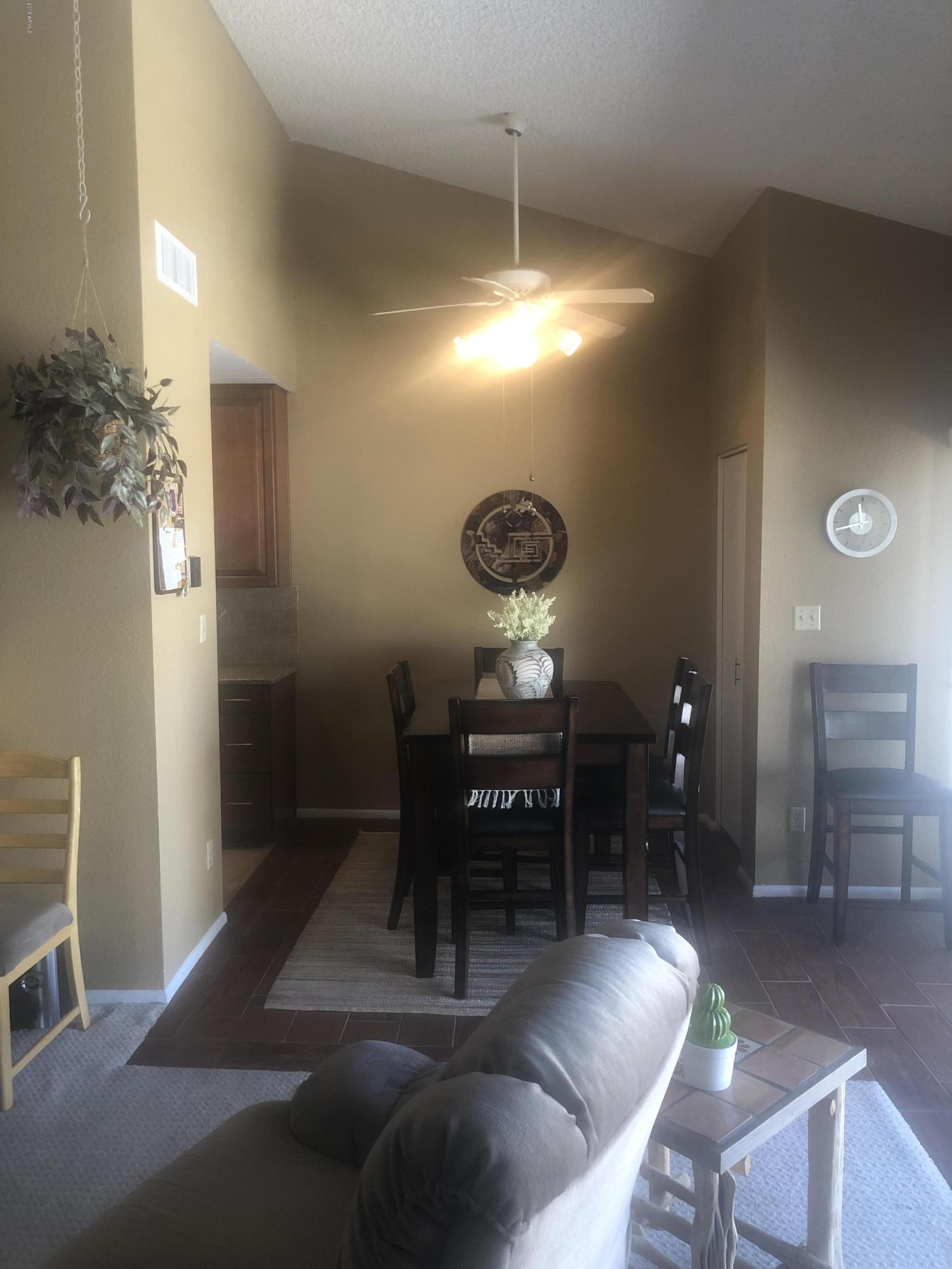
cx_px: 476
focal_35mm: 28
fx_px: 1027
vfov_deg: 63.4
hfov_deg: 49.7
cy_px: 634
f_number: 1.8
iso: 32
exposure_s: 1/30
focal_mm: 4
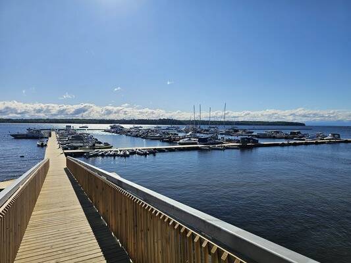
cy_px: 132
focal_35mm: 23
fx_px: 233
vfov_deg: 58.9
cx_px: 176
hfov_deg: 73.9
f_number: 1.7
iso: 10
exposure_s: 1/2005
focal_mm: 6.3
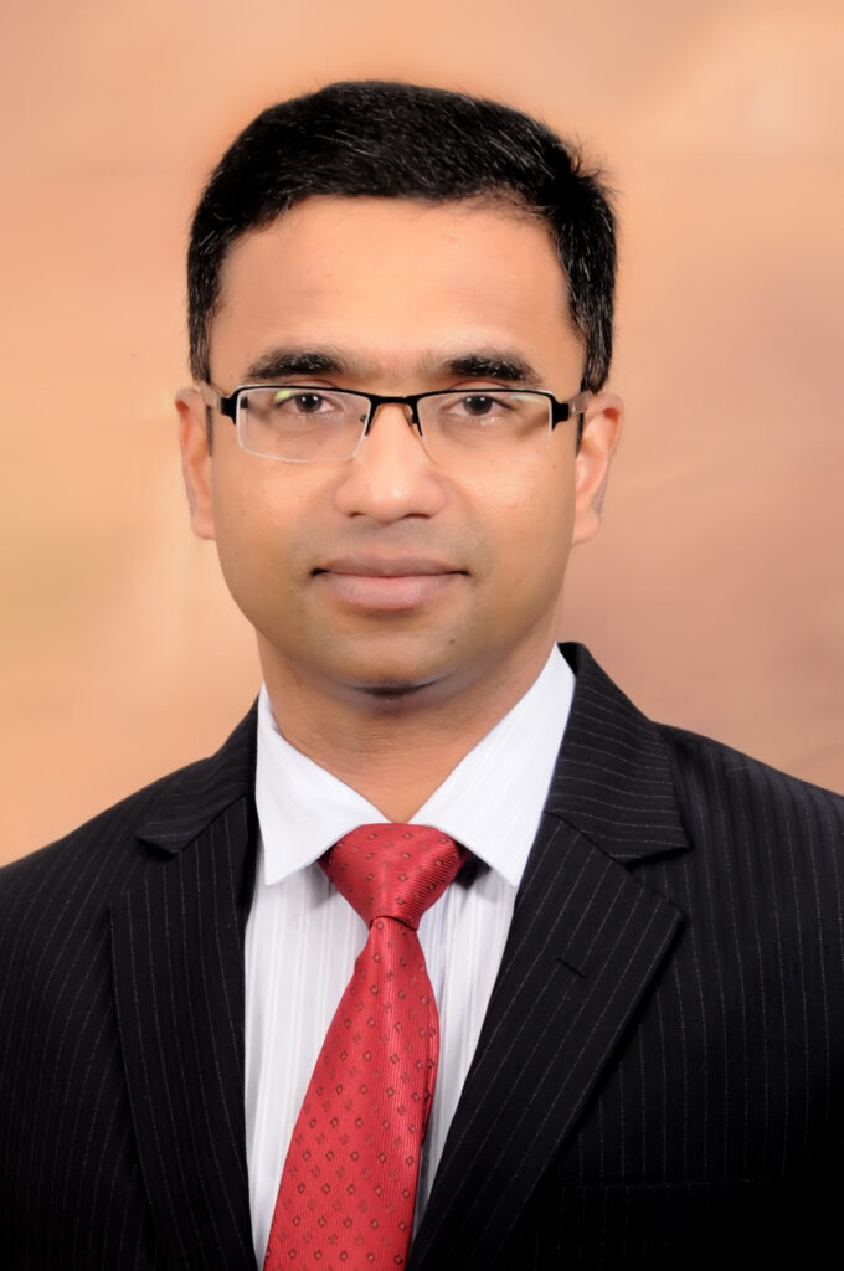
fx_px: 3068
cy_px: 636
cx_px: 422
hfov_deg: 15.7
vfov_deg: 23.4
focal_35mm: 87
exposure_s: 1/125
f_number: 9
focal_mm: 58
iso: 250
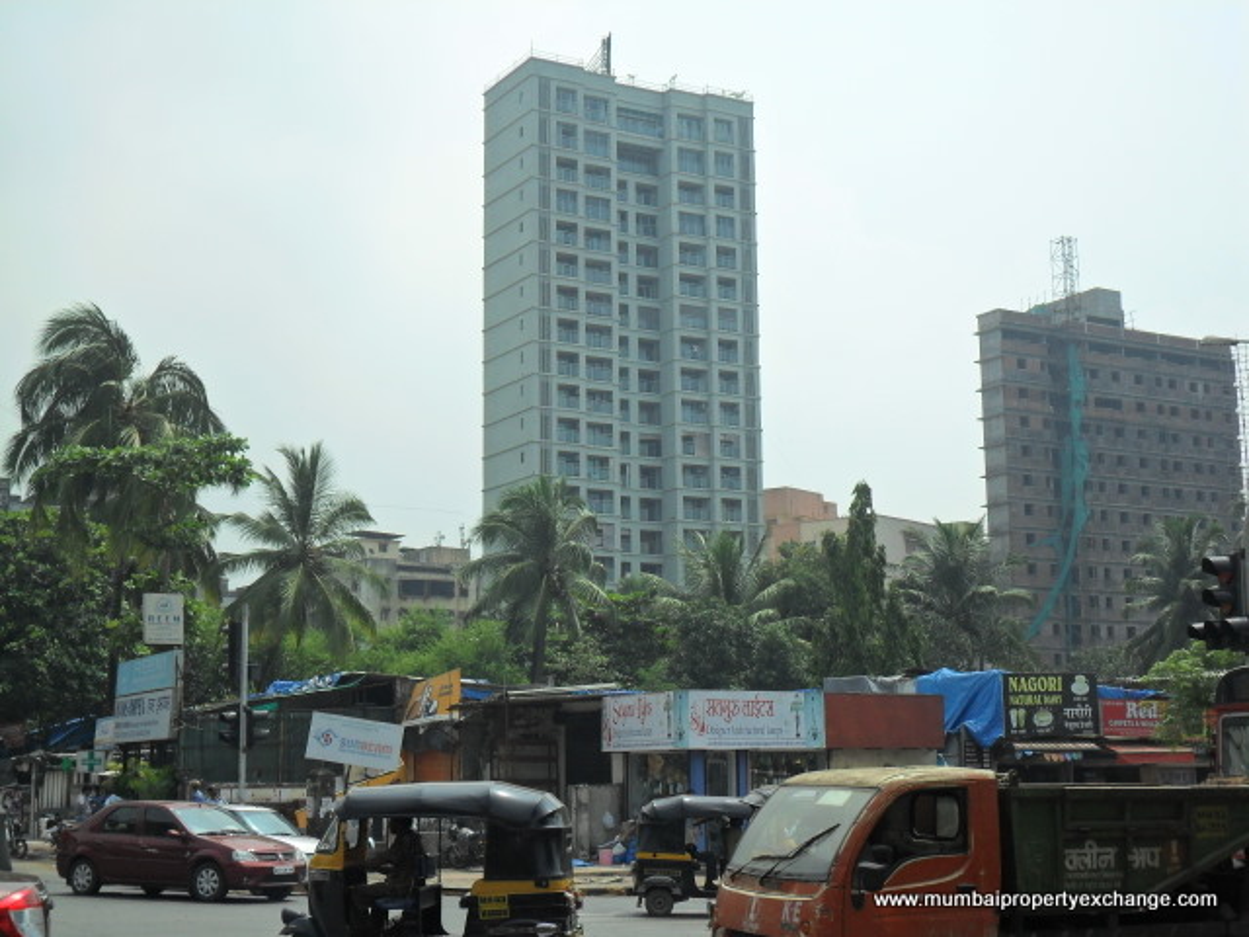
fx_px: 1876
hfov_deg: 36.8
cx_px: 624
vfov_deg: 28.0
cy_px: 468
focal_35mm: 52
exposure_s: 1/1000
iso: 100
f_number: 5
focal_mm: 9.3
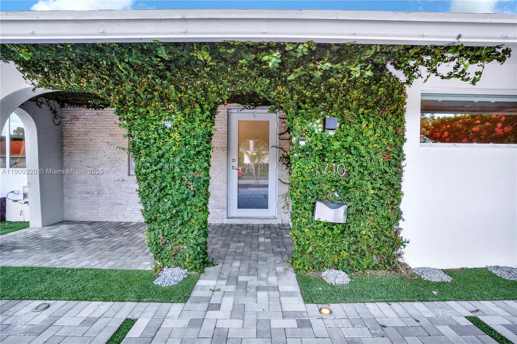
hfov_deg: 96.7
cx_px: 258
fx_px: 230
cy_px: 172
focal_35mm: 16
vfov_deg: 73.7
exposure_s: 1/30
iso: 2000
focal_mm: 16
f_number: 20
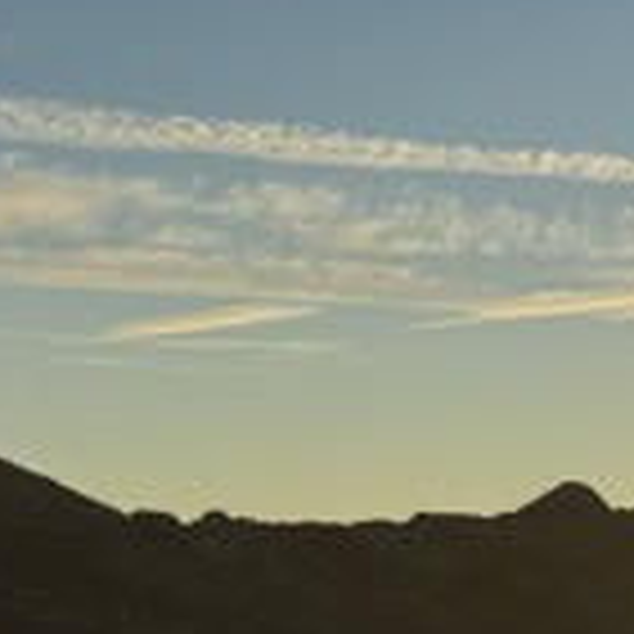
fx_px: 3191
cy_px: 333
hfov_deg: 9.5
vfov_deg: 11.3
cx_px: 1740
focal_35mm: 154
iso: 80
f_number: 1.78
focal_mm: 6.76
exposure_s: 1/6410
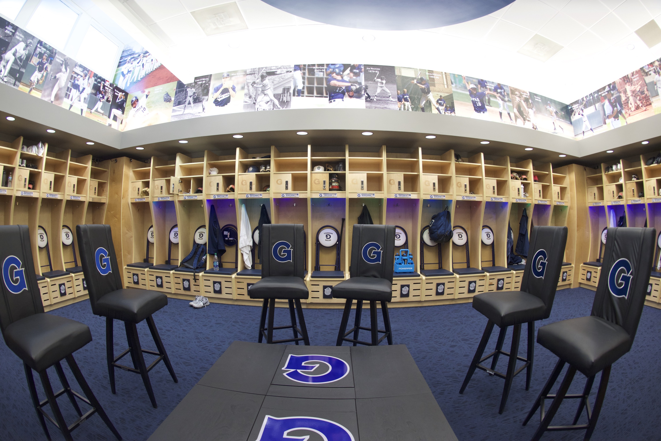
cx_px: 330
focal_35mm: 16
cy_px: 220
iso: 2000
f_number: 5.6
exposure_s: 1/80
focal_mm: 16
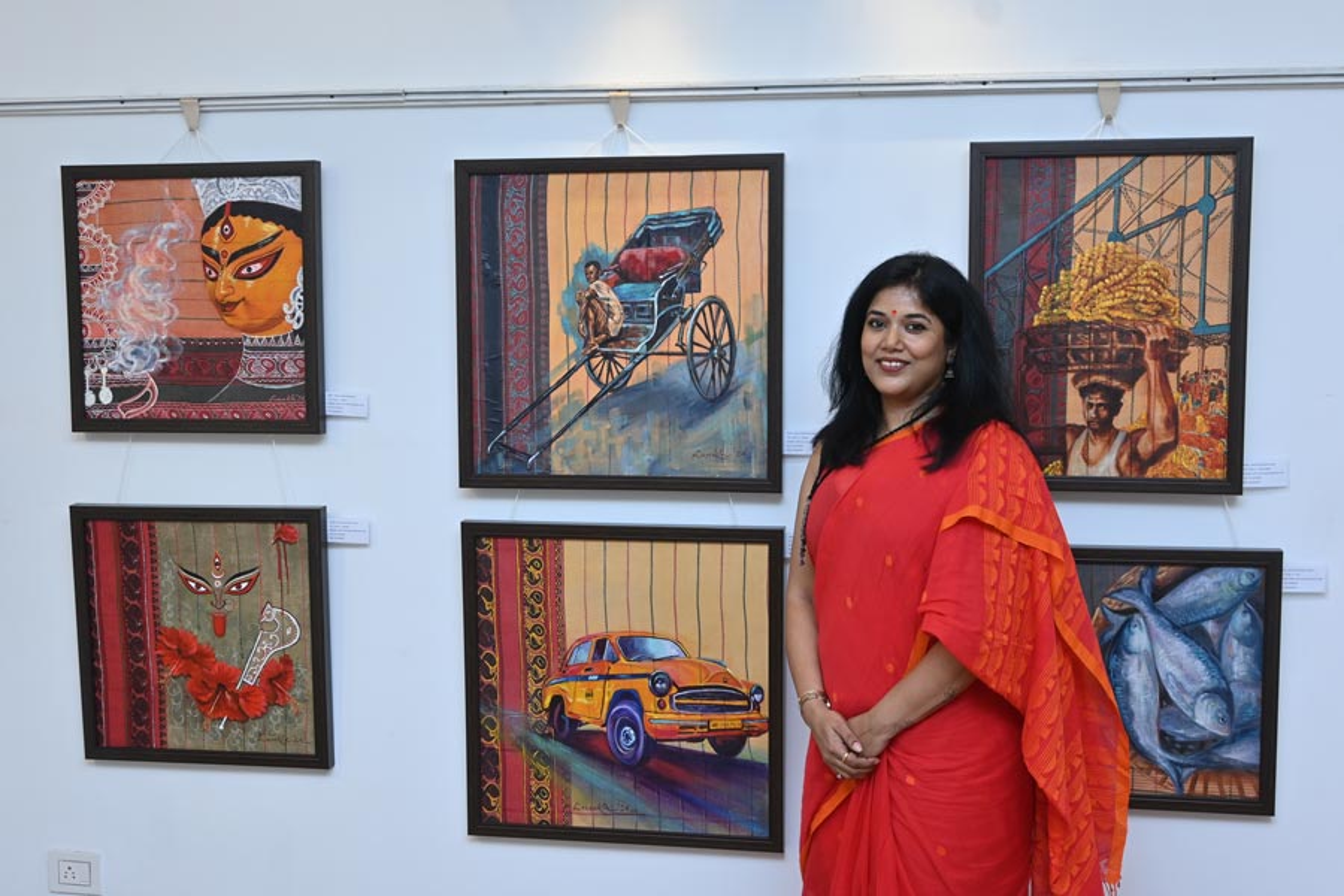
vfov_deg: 32.4
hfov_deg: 47.2
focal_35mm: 41
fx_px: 1540
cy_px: 448
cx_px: 672
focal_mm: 27.5
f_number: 5
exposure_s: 1/100
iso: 320
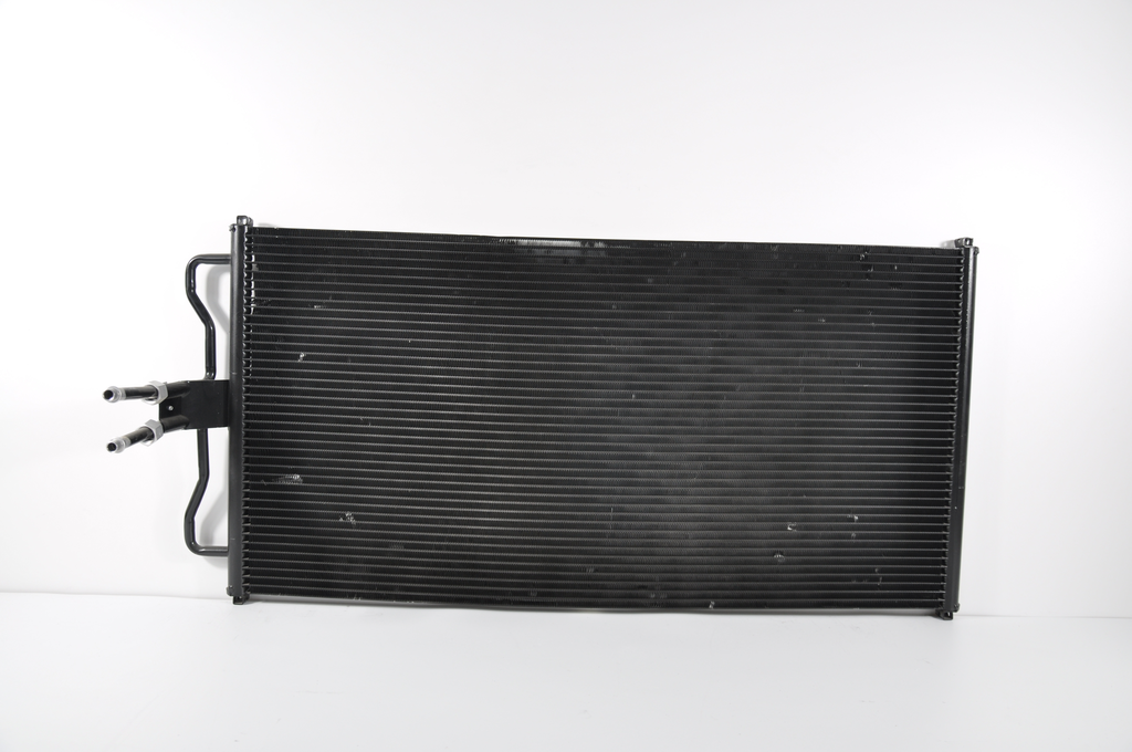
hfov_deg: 59.6
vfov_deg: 41.6
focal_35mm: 32
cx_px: 566
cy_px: 376
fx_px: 989
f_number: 5.6
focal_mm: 21
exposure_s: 1/30
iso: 200
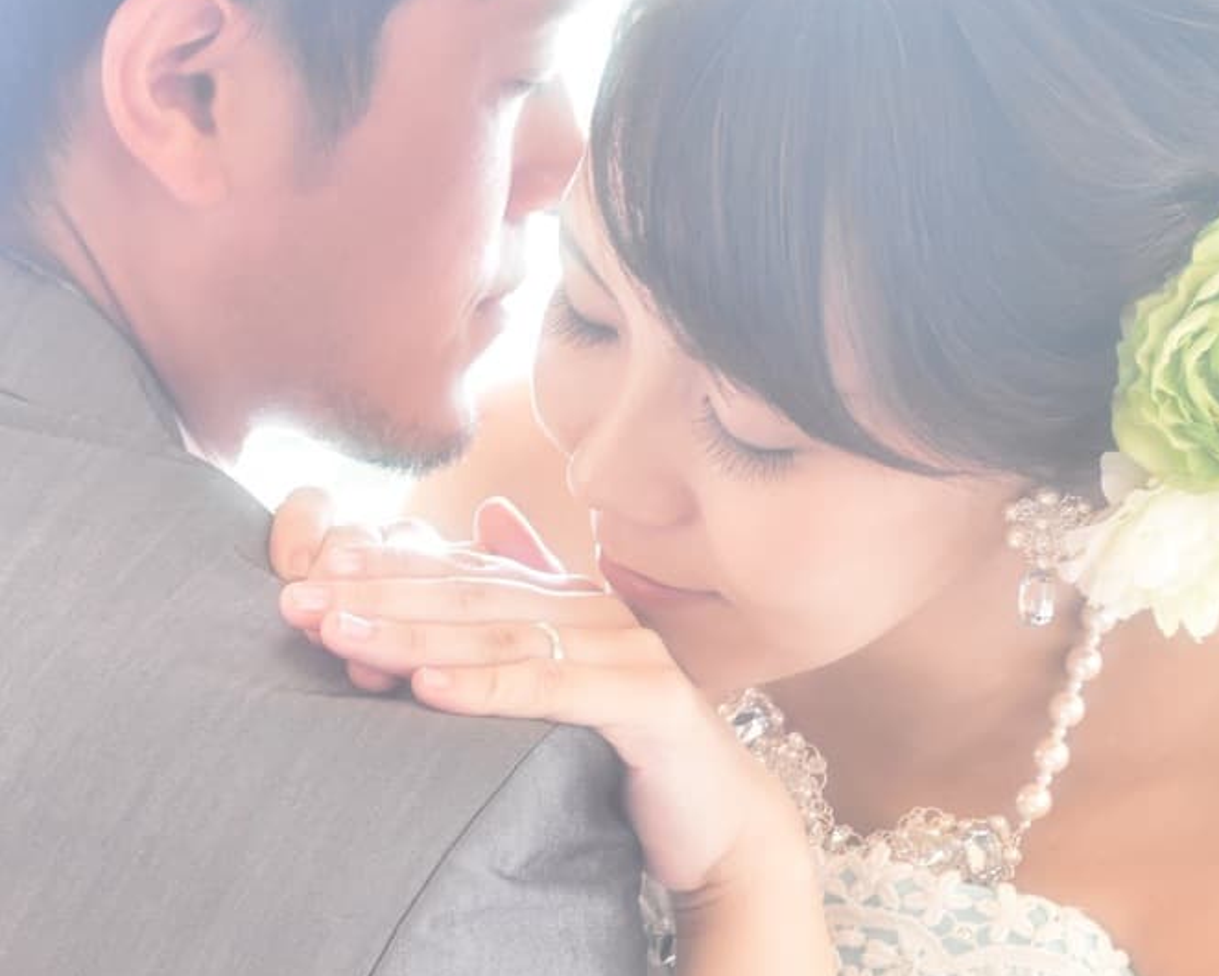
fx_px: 6856
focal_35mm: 190
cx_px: 942
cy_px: 511
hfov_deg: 10.1
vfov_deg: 8.1
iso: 2000
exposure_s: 1/40
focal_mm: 62
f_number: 5
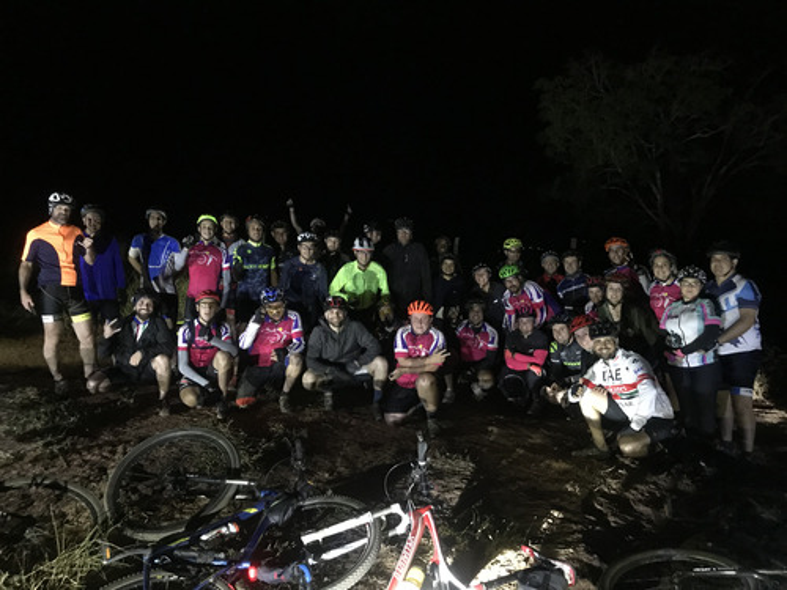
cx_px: 394
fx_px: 637
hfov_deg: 63.4
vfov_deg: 49.7
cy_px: 295
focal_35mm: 28
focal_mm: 3.99
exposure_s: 1/4
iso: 160
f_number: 1.8
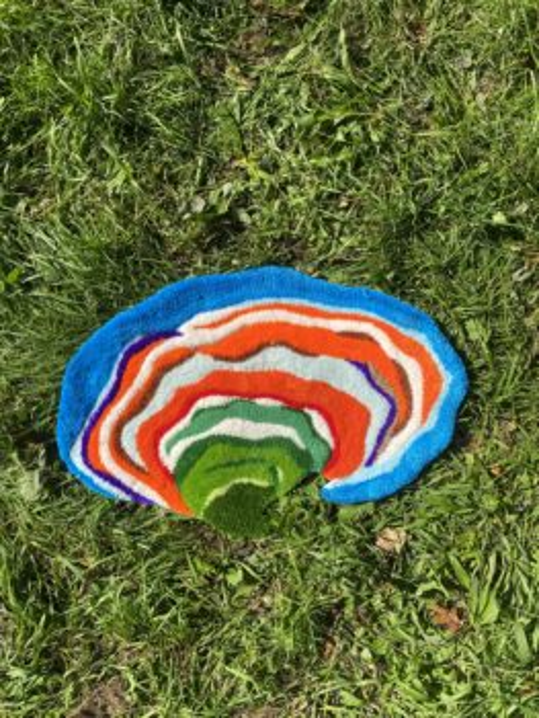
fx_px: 539
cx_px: 270
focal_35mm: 26
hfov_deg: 53.1
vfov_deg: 67.3
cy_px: 359
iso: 32
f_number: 1.8
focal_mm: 4.25
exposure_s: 1/1653
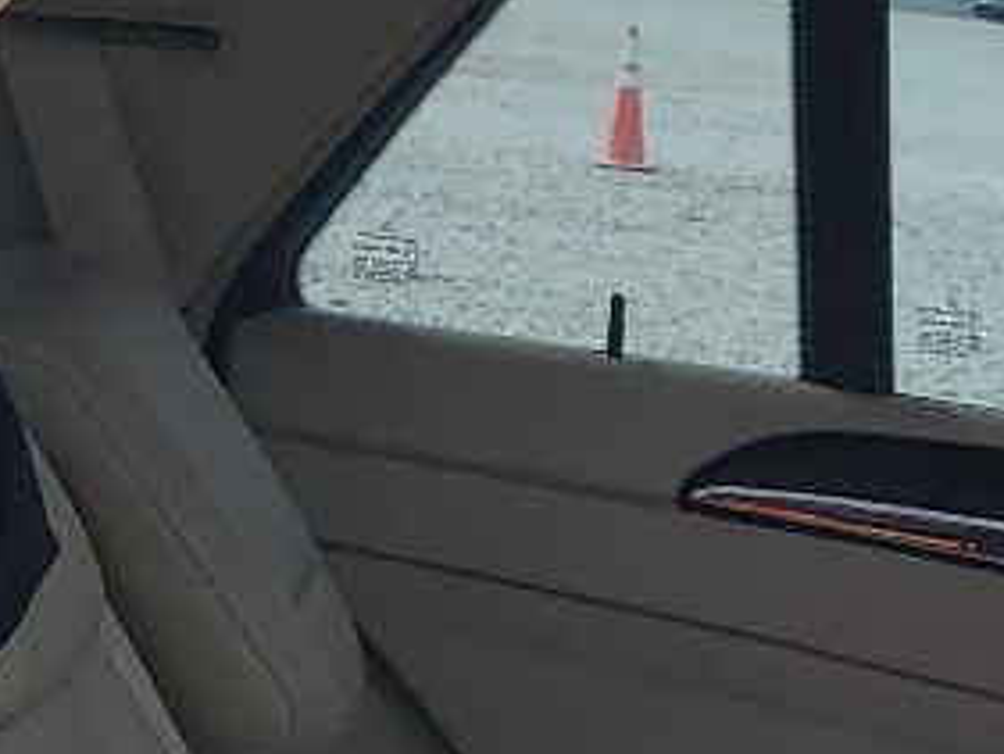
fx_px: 4294
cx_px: 1701
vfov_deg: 9.4
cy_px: 1508
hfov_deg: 12.4
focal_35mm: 148
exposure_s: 1/909
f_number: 1.5
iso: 50
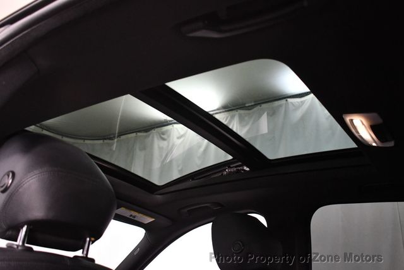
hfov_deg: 53.1
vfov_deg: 36.9
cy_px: 135
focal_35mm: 36
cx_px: 202
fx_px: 404
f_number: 3.5
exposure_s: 1/125
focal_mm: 18
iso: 2200
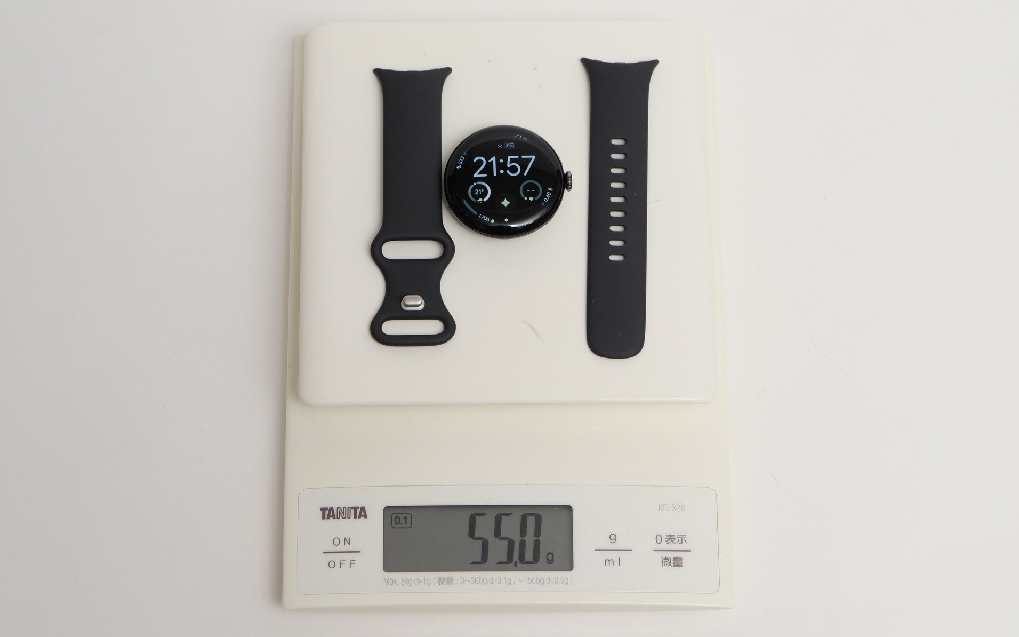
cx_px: 511
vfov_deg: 15.4
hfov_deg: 24.4
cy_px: 331
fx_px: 2360
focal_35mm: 85
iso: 400
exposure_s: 1/30
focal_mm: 40
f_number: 7.1
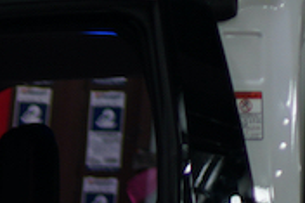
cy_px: 661
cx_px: -639
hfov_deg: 6.6
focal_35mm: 279
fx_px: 2362
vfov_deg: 4.7
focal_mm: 35
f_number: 1.4
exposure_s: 1/40
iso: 200
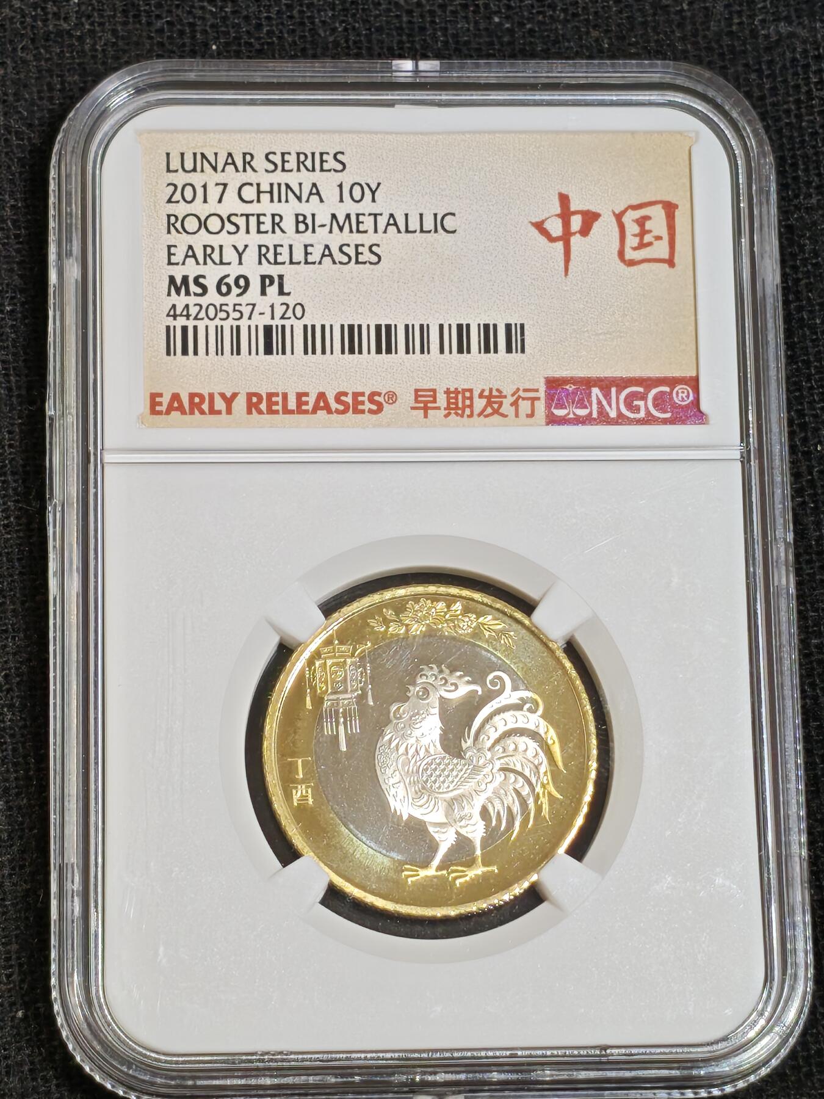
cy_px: 550
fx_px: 3428
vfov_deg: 18.2
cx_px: 412
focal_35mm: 108
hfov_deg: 13.7
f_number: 1.5
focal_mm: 4.94
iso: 50
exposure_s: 1/860
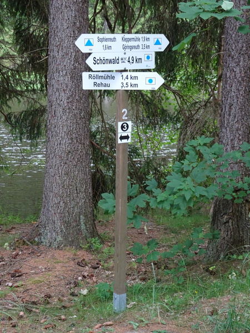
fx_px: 597
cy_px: 166
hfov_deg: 23.7
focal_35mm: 62
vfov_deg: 31.2
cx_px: 125
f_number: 4.5
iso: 500
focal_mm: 10.59
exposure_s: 1/80
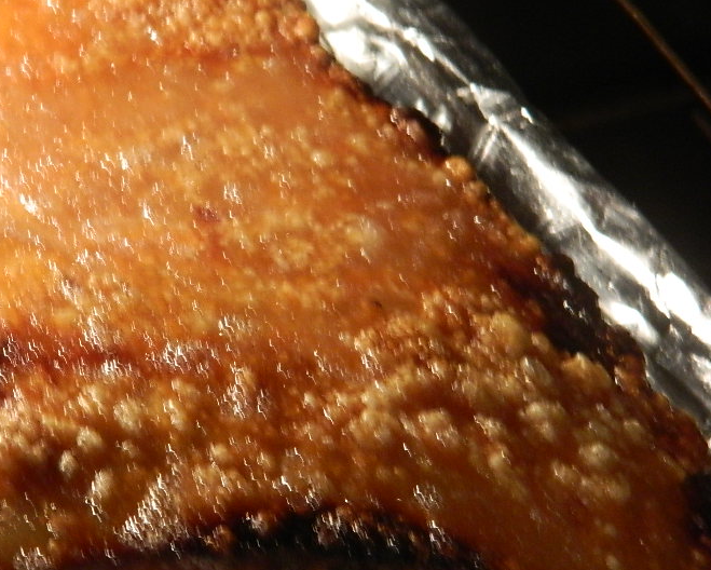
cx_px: 201
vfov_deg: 4.6
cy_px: 275
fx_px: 7054
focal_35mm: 335
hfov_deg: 5.8
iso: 400
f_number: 5.4
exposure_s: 1/8
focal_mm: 39.7
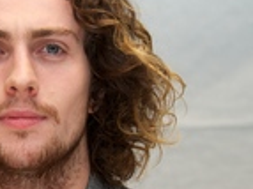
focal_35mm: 336
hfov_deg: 5.9
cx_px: 41
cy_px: 200
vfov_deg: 4.4
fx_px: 2454
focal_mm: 125
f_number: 5.6
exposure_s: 1/60
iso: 640
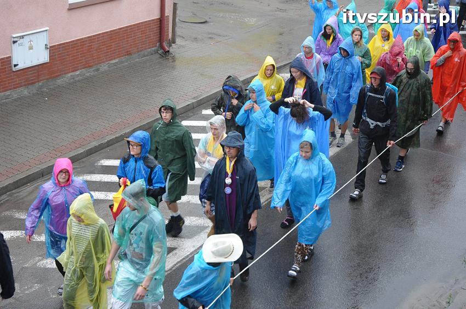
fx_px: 892
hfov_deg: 29.3
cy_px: 154
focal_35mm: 69
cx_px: 233
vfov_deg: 19.7
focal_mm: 46
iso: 800
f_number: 6.3
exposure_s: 1/160
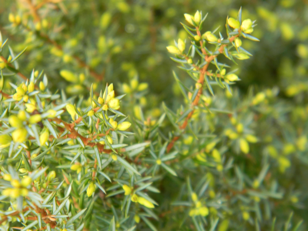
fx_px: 1219
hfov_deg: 14.4
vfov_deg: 10.8
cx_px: 154
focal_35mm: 137
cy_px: 116
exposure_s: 1/50.2
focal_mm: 33.1
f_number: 5.2
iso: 80
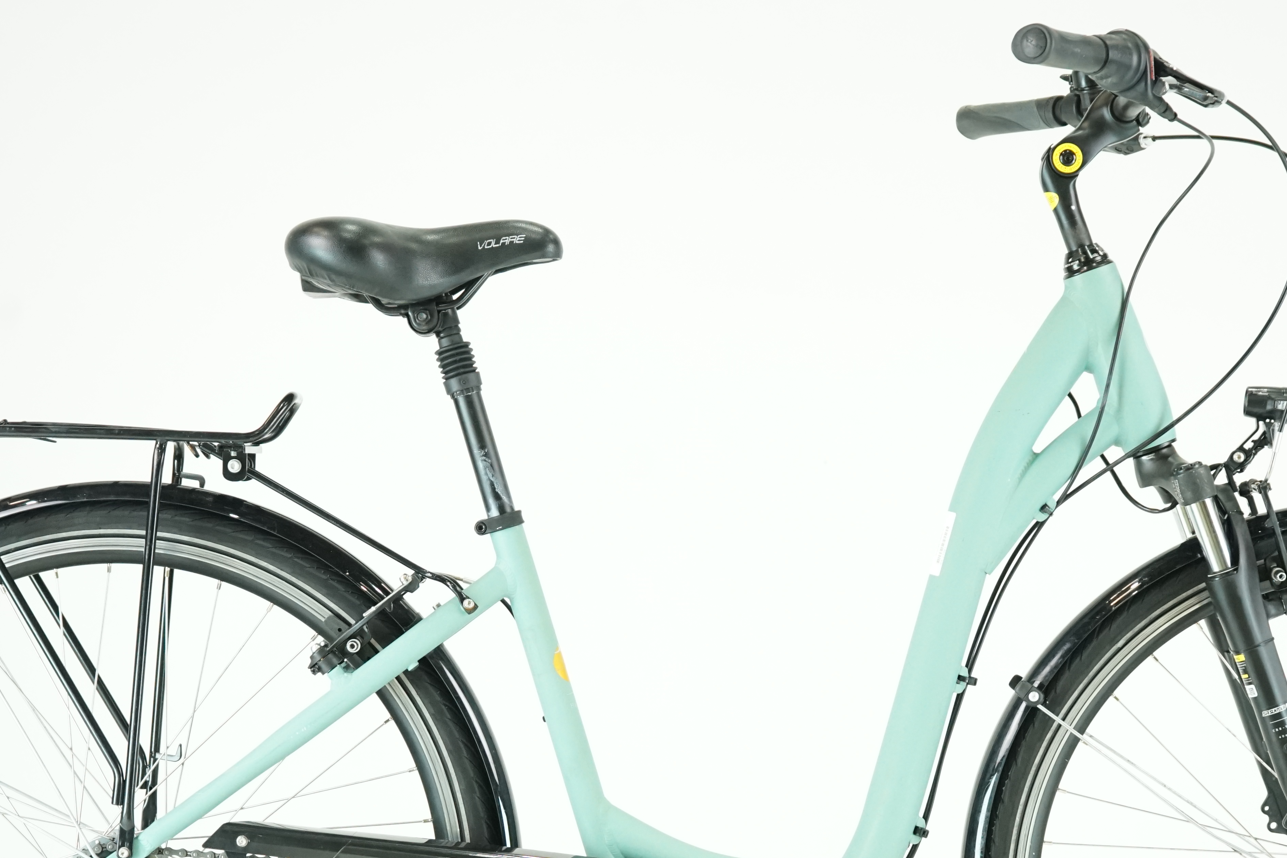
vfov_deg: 15.3
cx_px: 727
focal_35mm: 89
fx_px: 3182
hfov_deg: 22.9
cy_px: 634
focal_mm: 56
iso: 2500
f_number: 5
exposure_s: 1/200
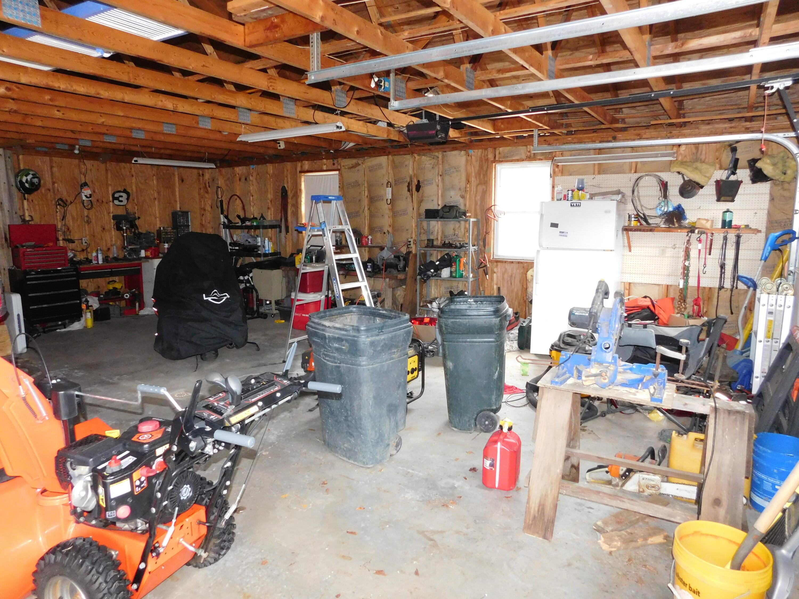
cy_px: 300
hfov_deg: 73.9
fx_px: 531
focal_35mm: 23
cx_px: 400
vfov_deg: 58.9
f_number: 3
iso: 450
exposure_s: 1/30
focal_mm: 4
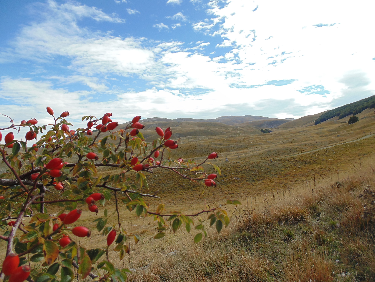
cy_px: 141
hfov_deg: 76.4
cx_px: 188
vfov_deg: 61.1
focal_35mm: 22
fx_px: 238
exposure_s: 1/100
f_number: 9.7
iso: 80
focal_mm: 4
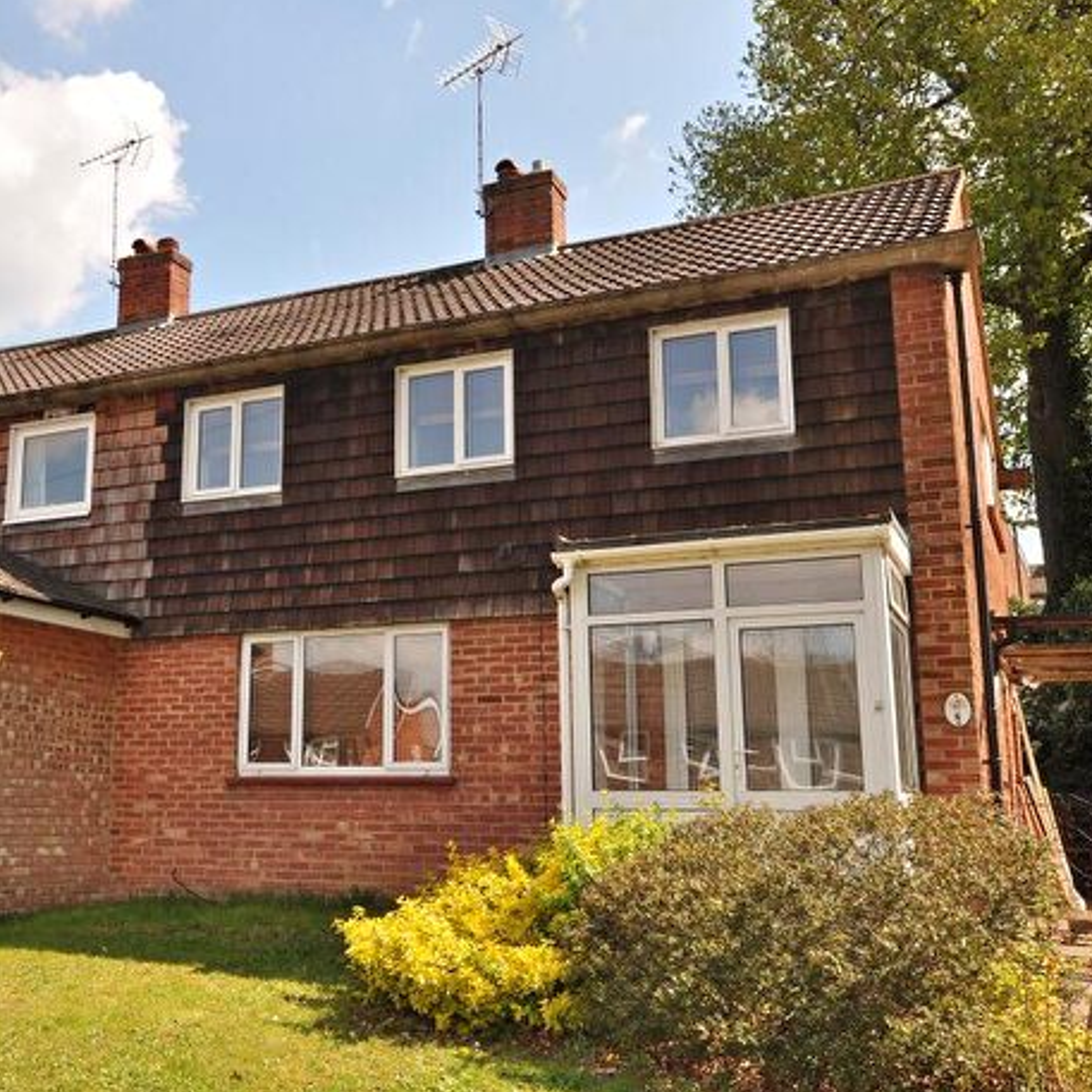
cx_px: 335
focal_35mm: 39
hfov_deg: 42.1
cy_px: 541
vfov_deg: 42.8
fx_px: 1392
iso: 200
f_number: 9
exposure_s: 1/200
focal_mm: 20
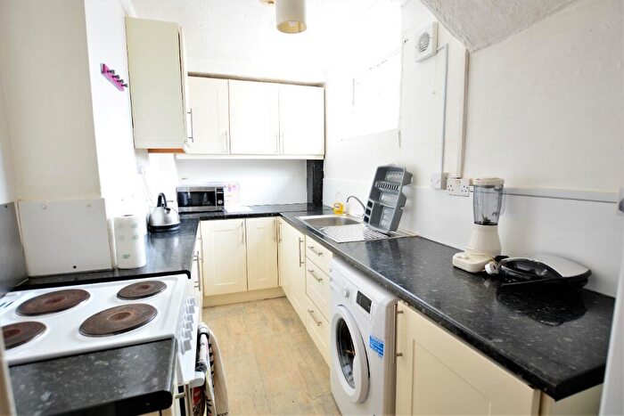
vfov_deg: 77.4
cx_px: 312
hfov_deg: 100.4
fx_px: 260
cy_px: 208
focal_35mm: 15
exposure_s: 1/15
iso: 360
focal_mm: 10
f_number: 3.5
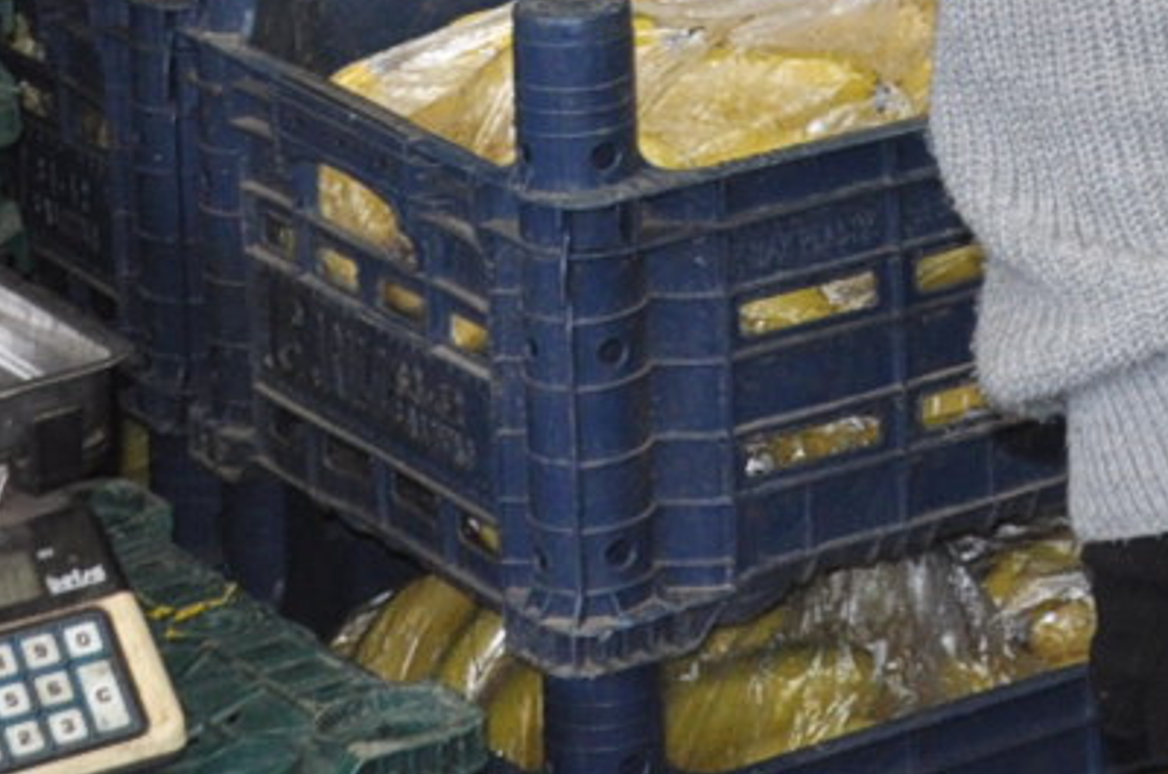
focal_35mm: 177
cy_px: -1025
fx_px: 5731
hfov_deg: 10.4
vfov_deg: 7.3
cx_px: 2558
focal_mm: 22
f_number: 3.8
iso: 450
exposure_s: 1/125
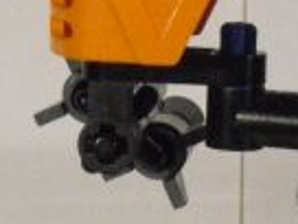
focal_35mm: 347
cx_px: 414
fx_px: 2987
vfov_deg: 4.3
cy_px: 301
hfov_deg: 5.7
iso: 800
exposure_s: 1/60
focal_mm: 13.1
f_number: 4.6
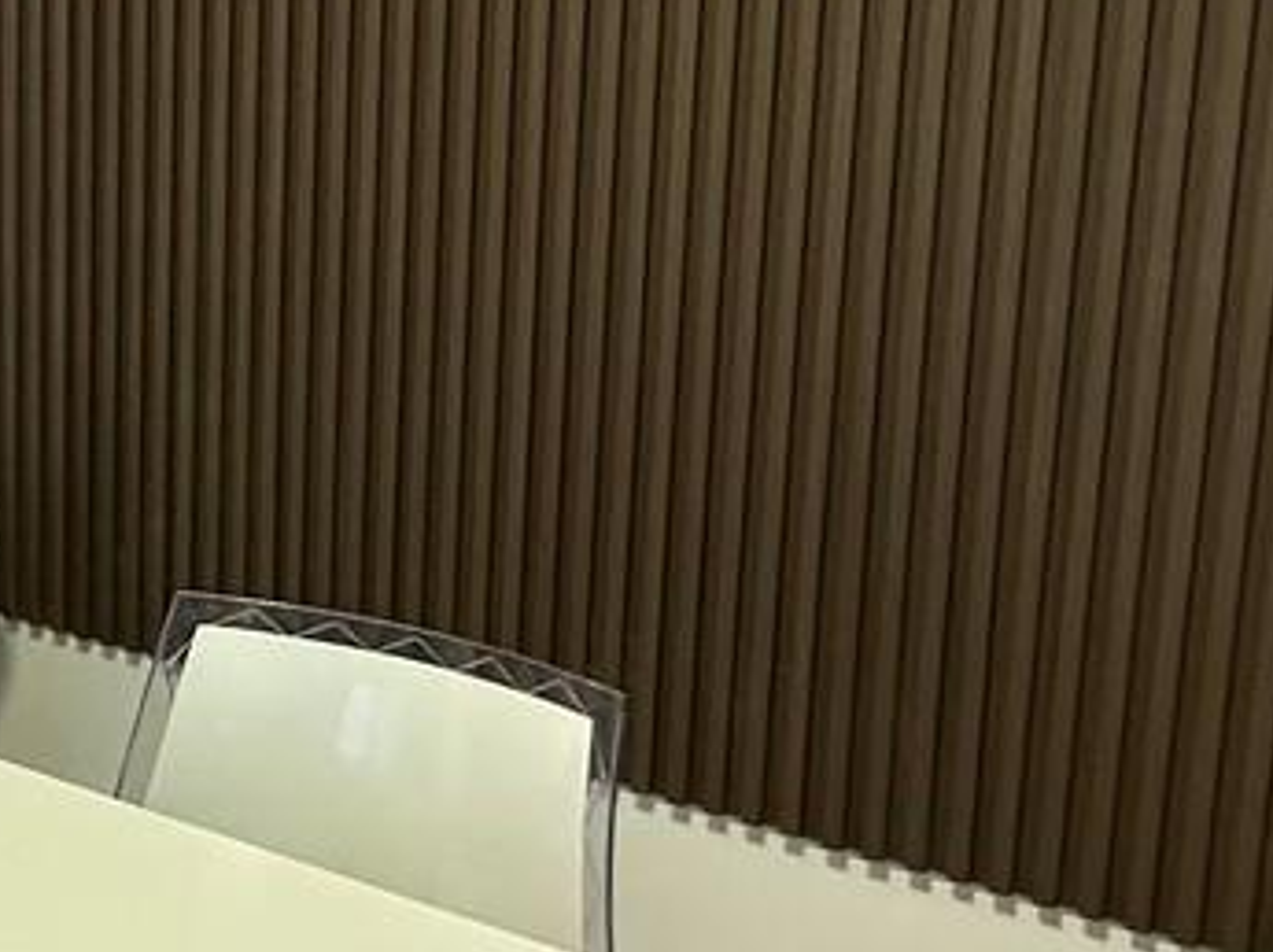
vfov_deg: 22.5
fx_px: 2388
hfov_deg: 24.5
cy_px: 336
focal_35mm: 65
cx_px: -531
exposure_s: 1/60
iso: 160
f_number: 2.2
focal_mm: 2.22
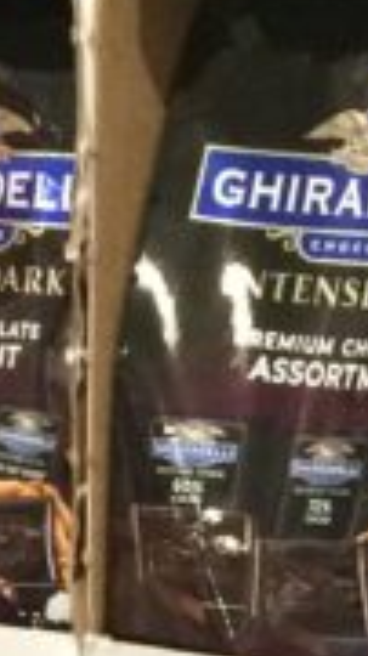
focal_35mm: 180
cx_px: 368
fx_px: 3128
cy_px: 1174
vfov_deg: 11.2
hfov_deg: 6.7
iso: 200
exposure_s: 1/30
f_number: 2.2
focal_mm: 4.15
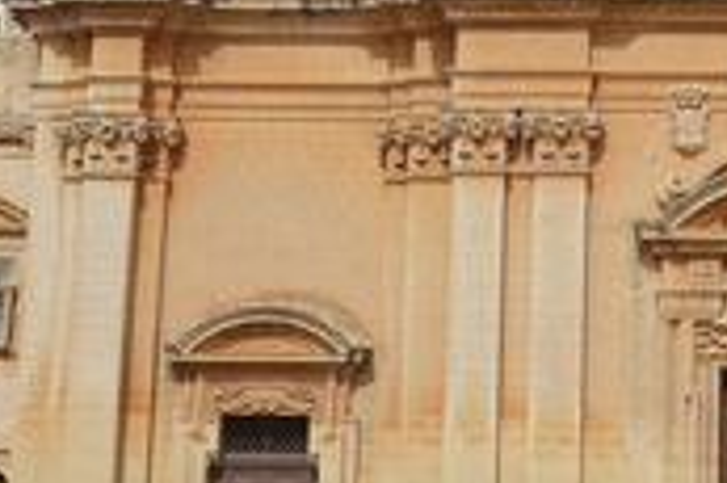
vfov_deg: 10.6
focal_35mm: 125
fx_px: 2522
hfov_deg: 16.1
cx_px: 742
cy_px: -185
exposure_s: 1/1600
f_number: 4
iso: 80
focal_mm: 5.9
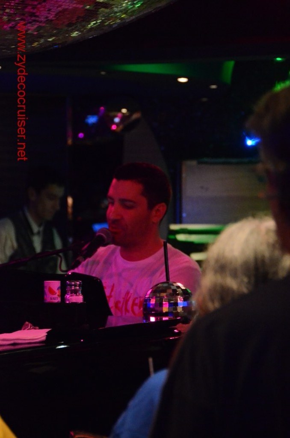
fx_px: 1730
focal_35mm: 142
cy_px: 219
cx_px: 145
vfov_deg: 14.4
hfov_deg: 9.6
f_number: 5.3
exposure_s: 1/100
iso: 6400
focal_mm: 95
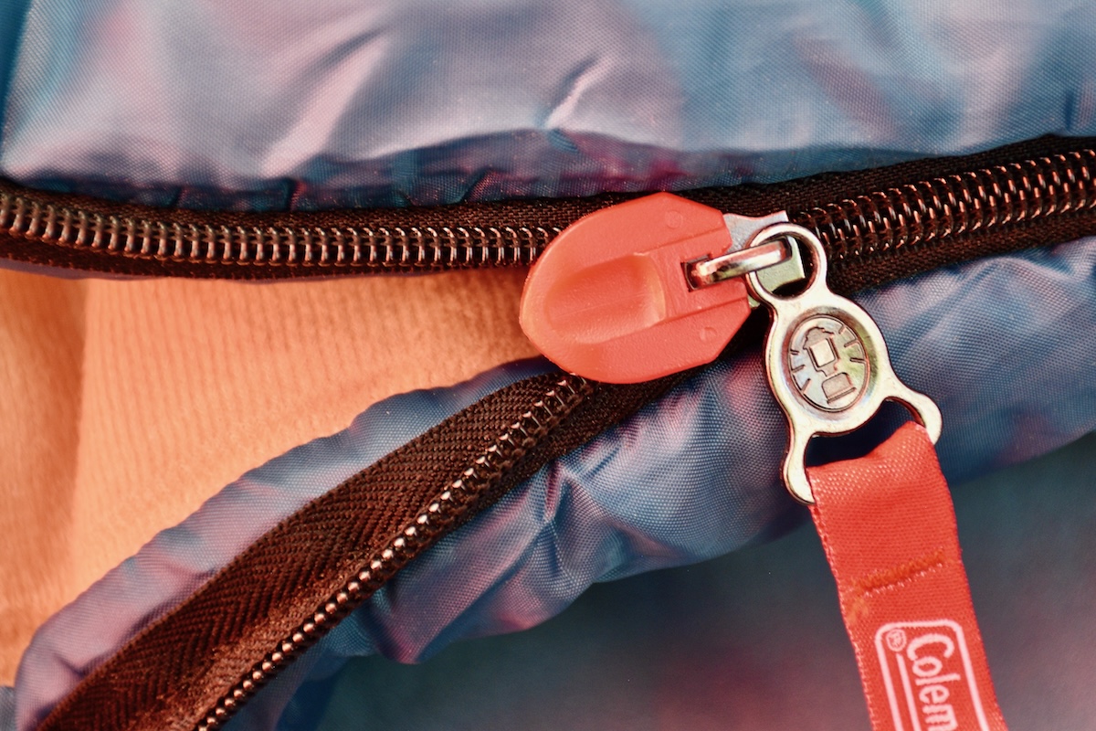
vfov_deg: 11.4
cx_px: 548
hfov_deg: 17.1
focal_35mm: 120
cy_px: 366
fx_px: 3653
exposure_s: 1/60
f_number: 5.3
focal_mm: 80
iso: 640
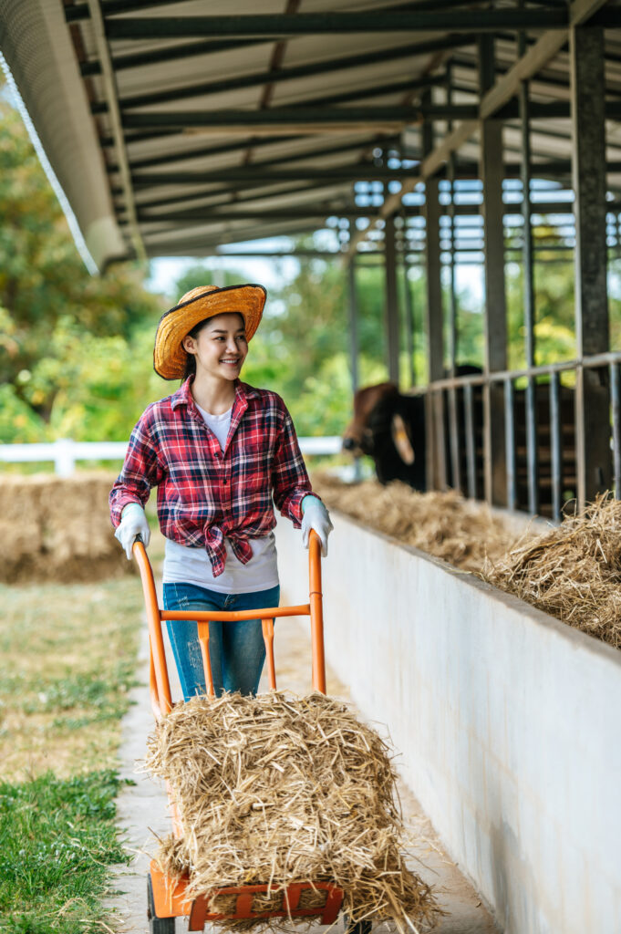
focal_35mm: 120
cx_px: 310
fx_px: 3110
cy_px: 467
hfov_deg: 11.4
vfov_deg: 17.1
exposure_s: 1/500
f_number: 2.8
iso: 125
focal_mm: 120
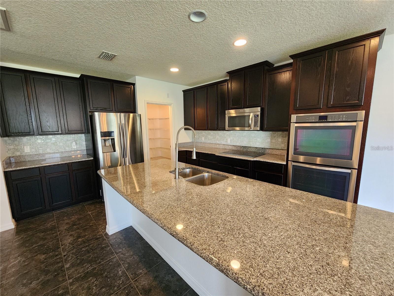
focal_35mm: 13
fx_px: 148
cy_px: 148
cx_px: 197
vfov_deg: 89.9
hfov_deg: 106.2
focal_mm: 2.2
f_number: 2.2
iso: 320
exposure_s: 1/40
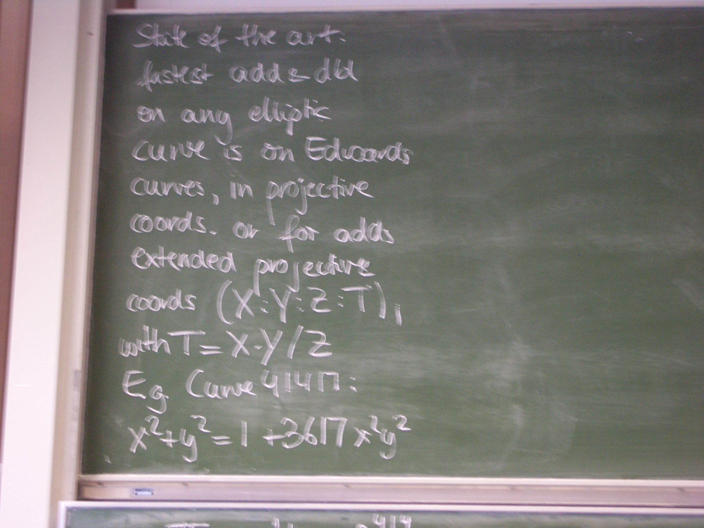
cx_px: 352
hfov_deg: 26.3
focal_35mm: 74
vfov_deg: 19.9
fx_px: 1505
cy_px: 264
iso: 200
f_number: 3.9
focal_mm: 12.2
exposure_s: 1/10
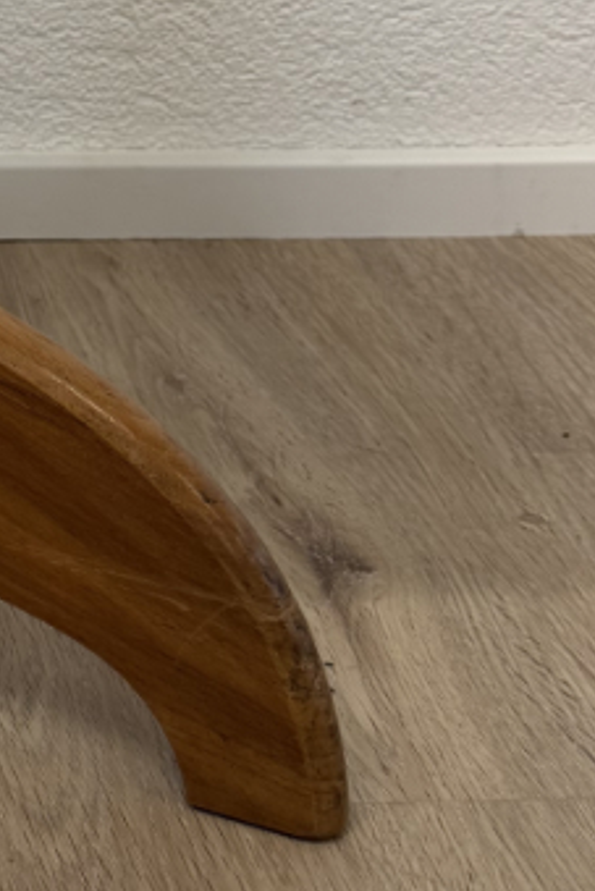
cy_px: -21
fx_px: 2179
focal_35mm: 88
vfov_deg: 22.2
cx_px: -461
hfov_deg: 13.9
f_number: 1.8
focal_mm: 6.8
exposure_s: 1/100
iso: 80
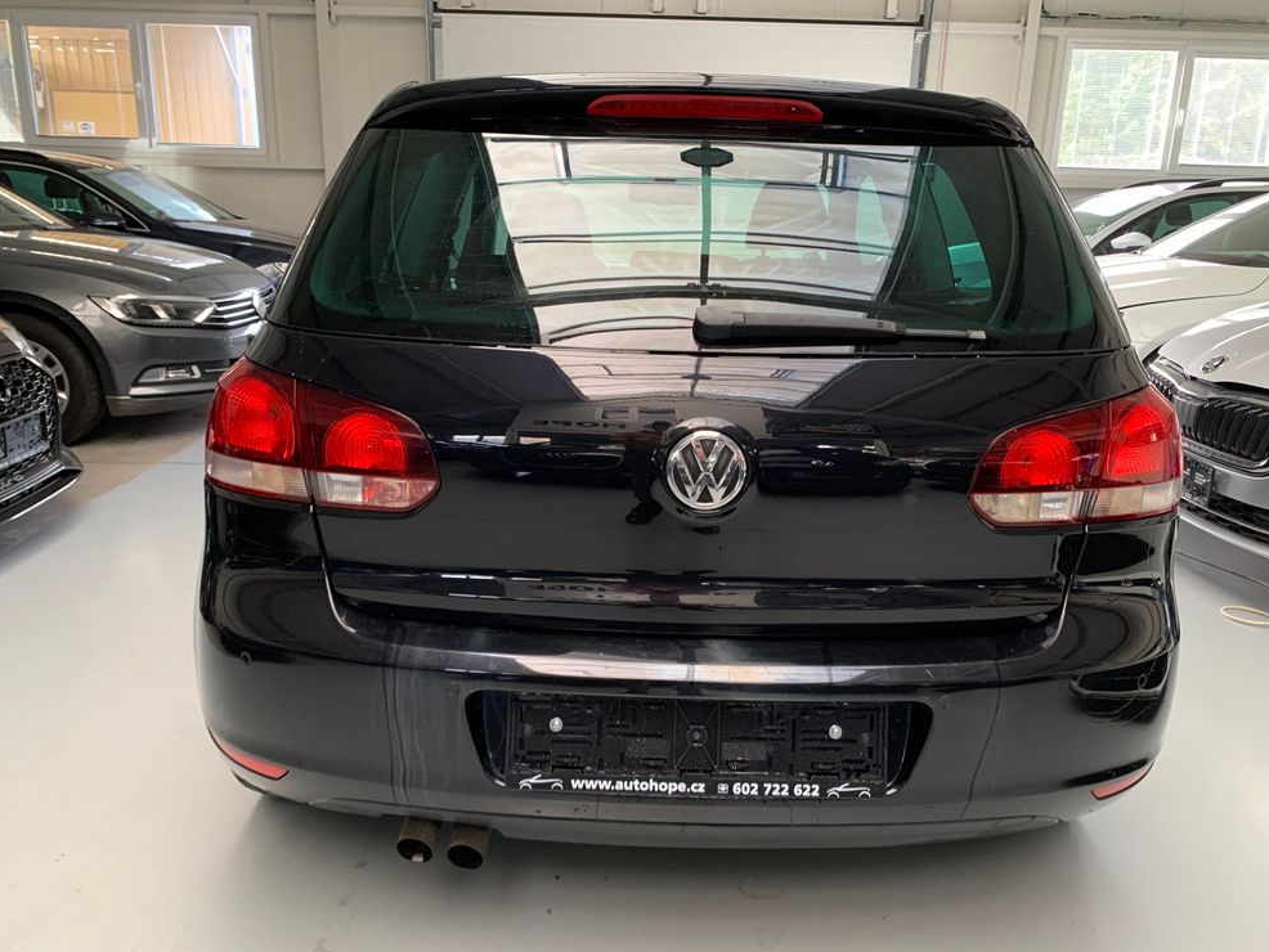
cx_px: 646
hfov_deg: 65.3
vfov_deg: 51.4
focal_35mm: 27
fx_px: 990
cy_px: 482
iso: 125
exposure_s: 1/60
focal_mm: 4.25
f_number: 1.8
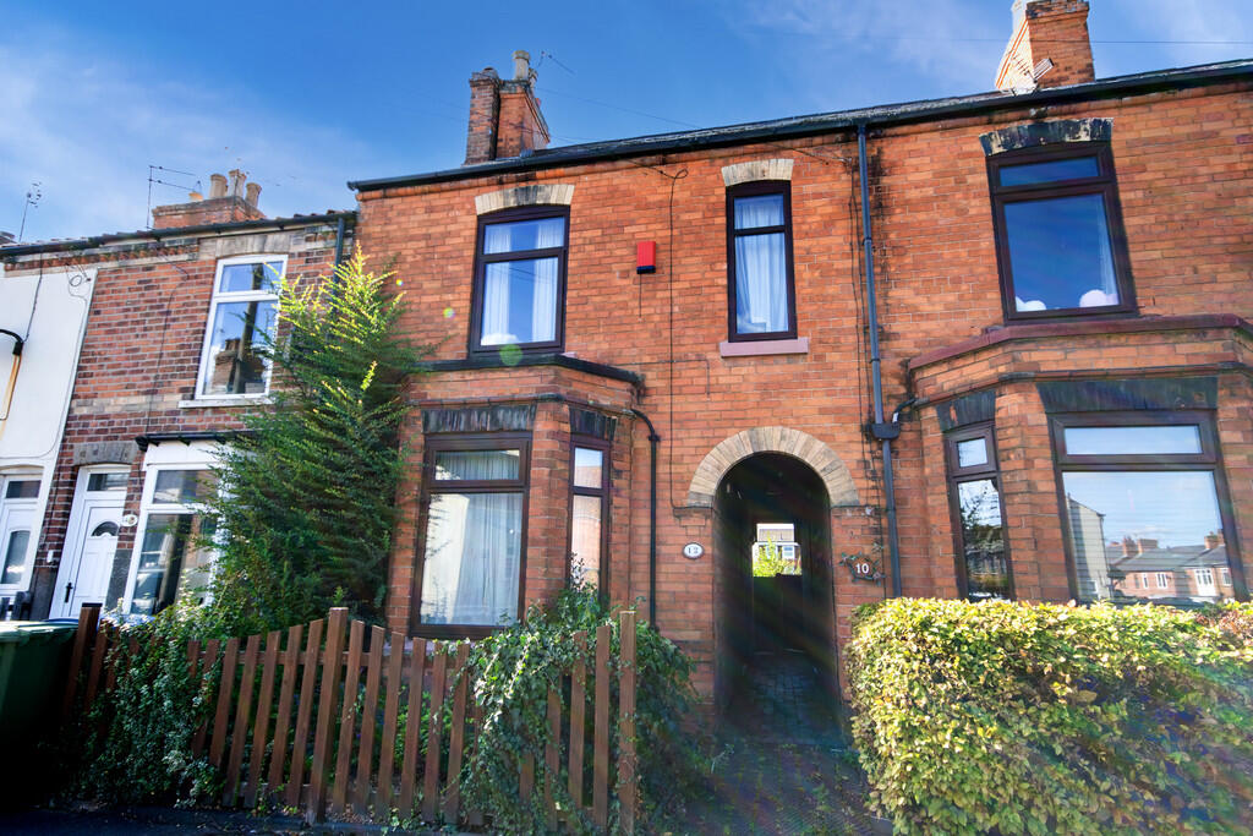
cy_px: 418
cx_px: 626
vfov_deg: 64.6
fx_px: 661
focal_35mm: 19
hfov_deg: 86.9
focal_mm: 13
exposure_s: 1/50
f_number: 8
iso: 100
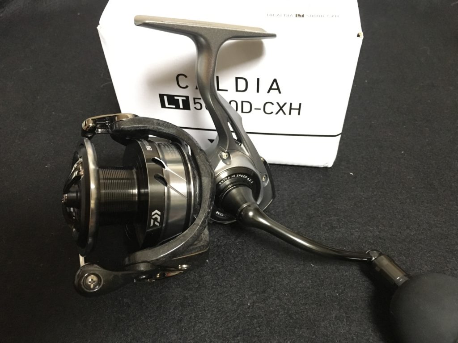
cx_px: 229
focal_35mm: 29
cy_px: 172
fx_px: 384
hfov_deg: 61.7
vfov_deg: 48.2
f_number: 2.2
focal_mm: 4.15
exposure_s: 1/15
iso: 320
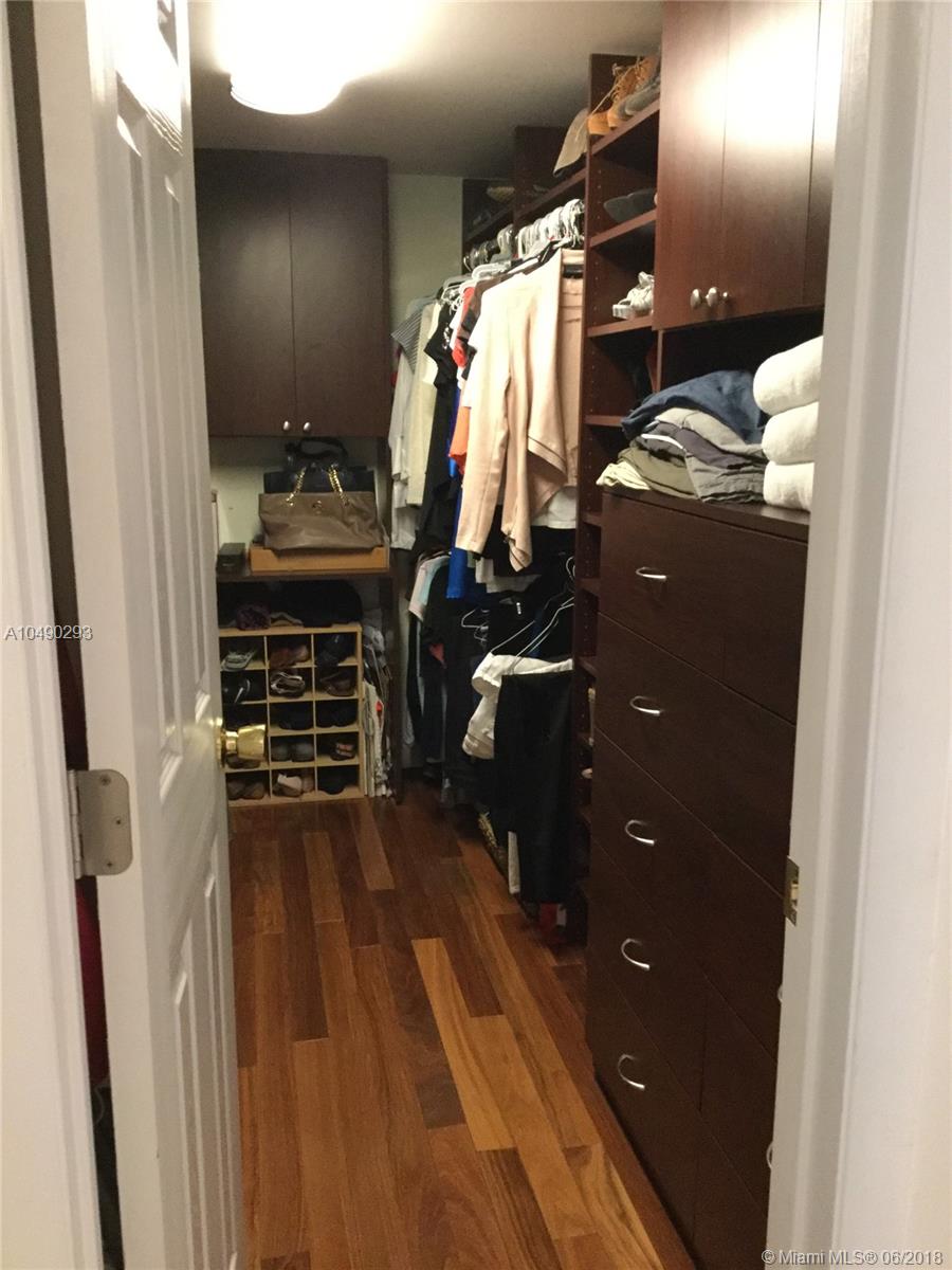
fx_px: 1137
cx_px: 476
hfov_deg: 45.4
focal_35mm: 31
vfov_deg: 58.4
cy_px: 635
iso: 320
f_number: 2.4
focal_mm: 3.3
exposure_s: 1/15
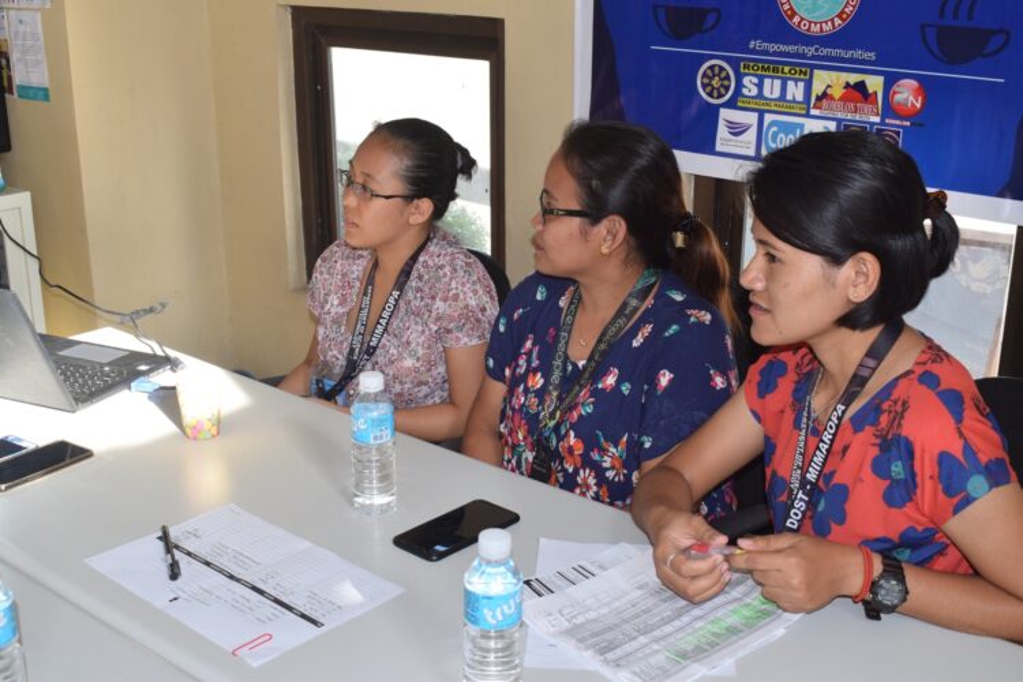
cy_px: 341
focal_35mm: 44
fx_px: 1236
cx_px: 512
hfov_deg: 45.0
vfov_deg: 30.8
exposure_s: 1/200
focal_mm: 29
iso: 800
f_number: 7.1
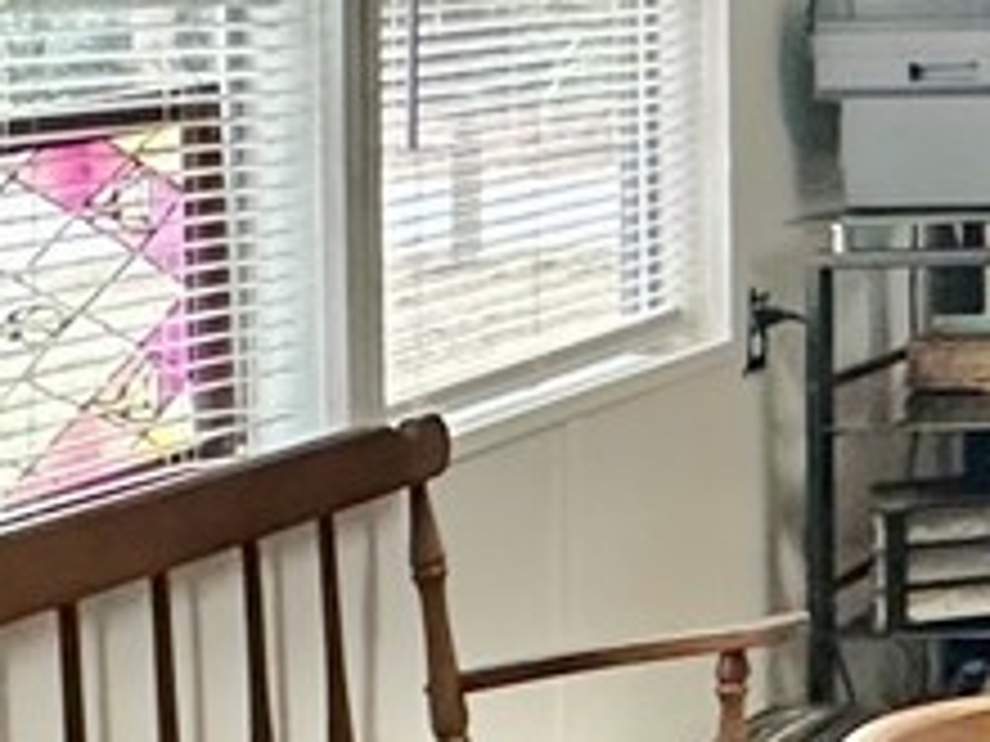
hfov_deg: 15.2
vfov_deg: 14.0
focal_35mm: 102
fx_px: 2917
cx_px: 2043
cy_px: -180
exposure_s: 1/120
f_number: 2.2
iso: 250
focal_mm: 2.22
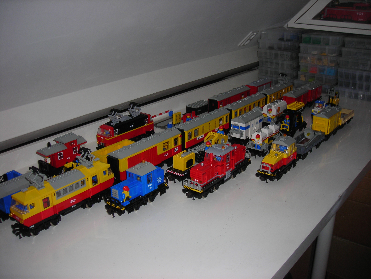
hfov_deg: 49.0
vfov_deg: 37.7
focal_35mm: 38
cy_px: 140
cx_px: 186
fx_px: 407
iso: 58
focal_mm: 6.3
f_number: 6.4
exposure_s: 1/60.1
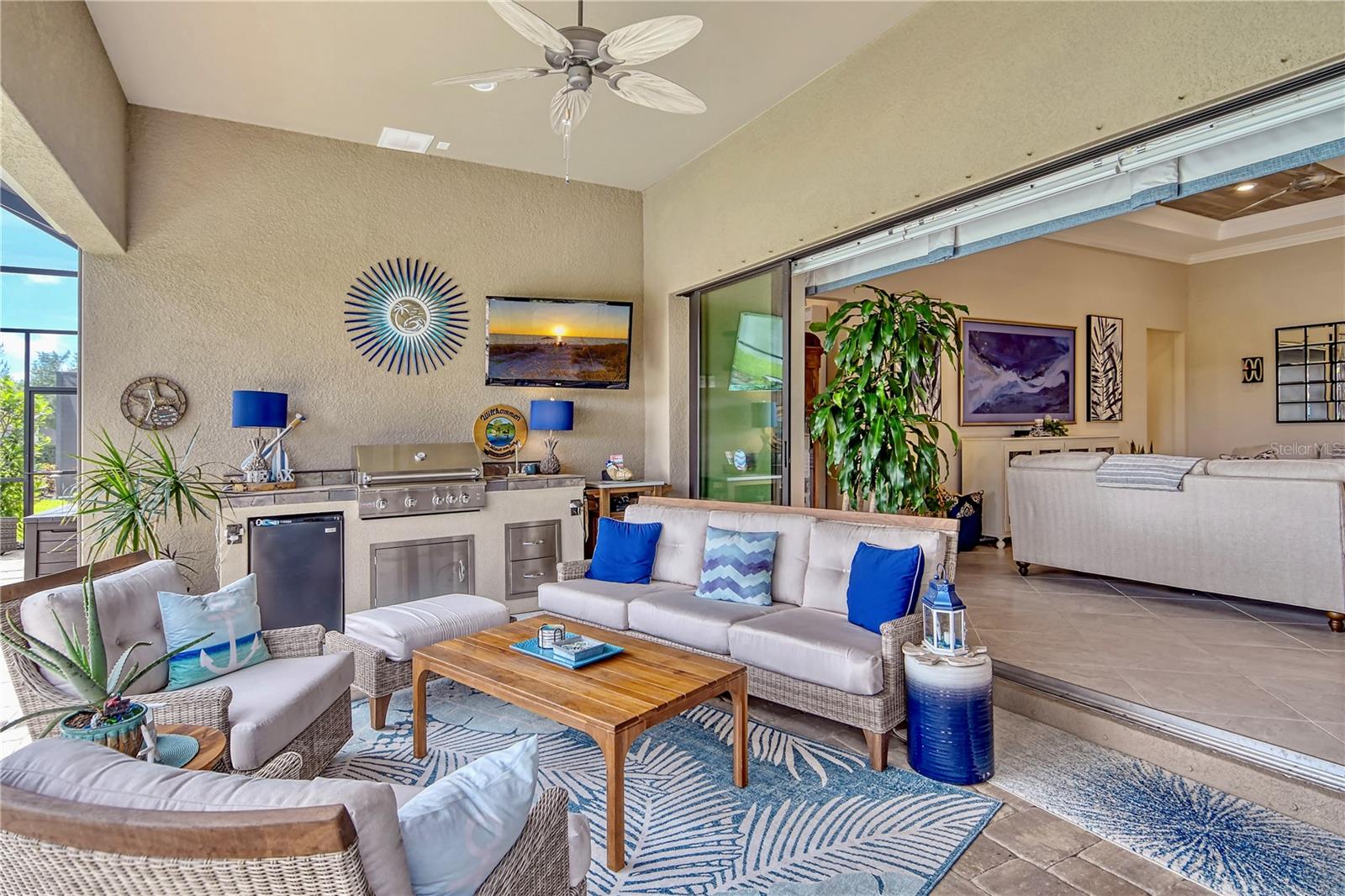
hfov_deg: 90.0
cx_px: 672
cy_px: 448
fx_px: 672
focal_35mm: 18
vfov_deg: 67.4
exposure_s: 1/80
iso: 500
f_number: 7.1
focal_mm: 12
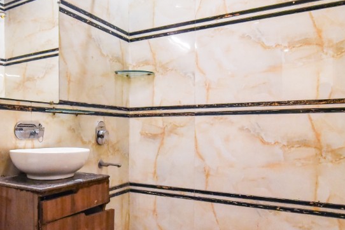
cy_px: 134
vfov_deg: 41.0
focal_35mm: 32
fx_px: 307
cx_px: 100
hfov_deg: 56.7
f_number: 8
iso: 2500
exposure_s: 1/50
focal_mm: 16
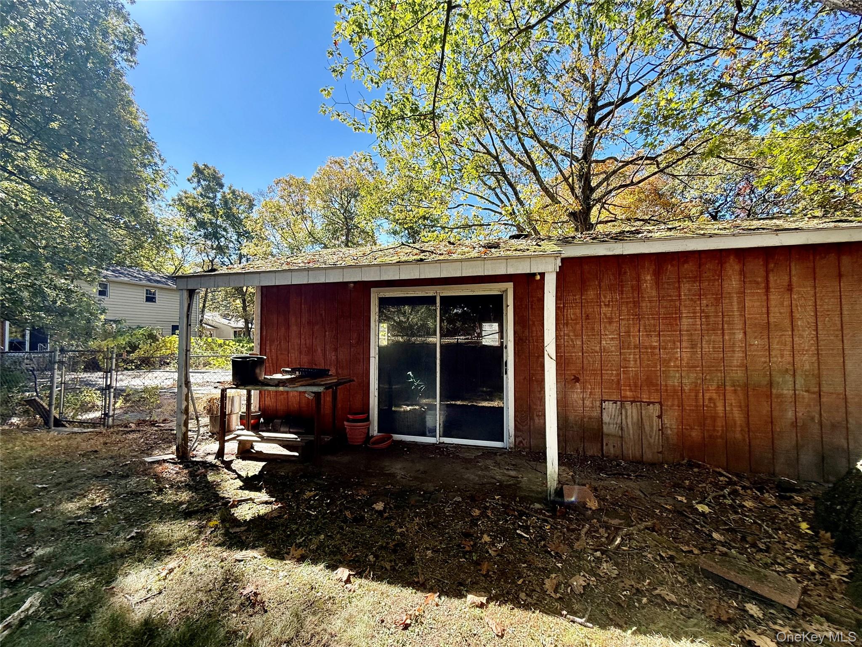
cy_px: 324
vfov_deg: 85.7
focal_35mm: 14
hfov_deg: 102.1
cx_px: 431
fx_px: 349
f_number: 2.2
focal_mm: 2.22
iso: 64
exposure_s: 1/276
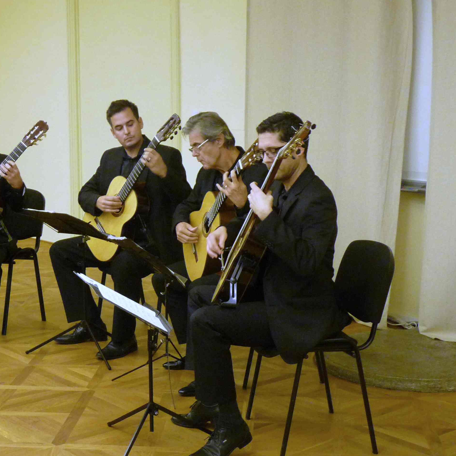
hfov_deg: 24.9
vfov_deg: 25.0
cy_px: 228
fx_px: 1028
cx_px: 159
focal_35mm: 69
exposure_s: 1/40
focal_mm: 7.2
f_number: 3
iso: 400
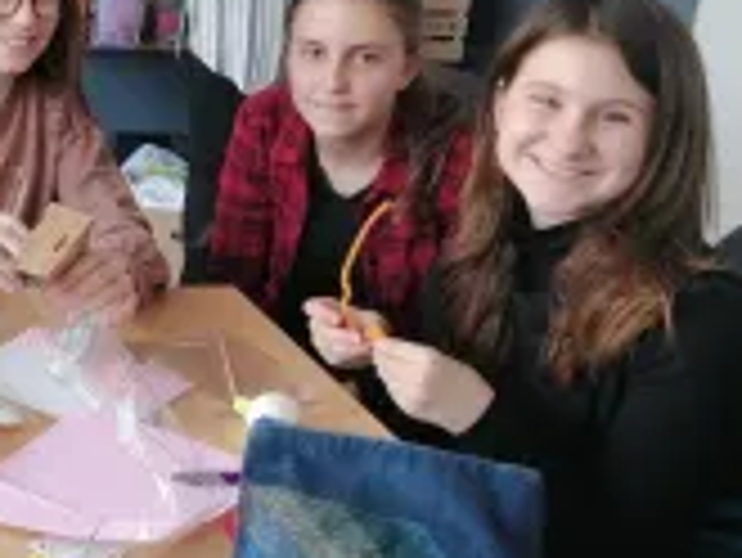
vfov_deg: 23.2
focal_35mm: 63
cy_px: 176
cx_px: -135
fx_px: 1351
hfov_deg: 27.3
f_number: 1.8
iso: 125
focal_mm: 3.95
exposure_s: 1/100
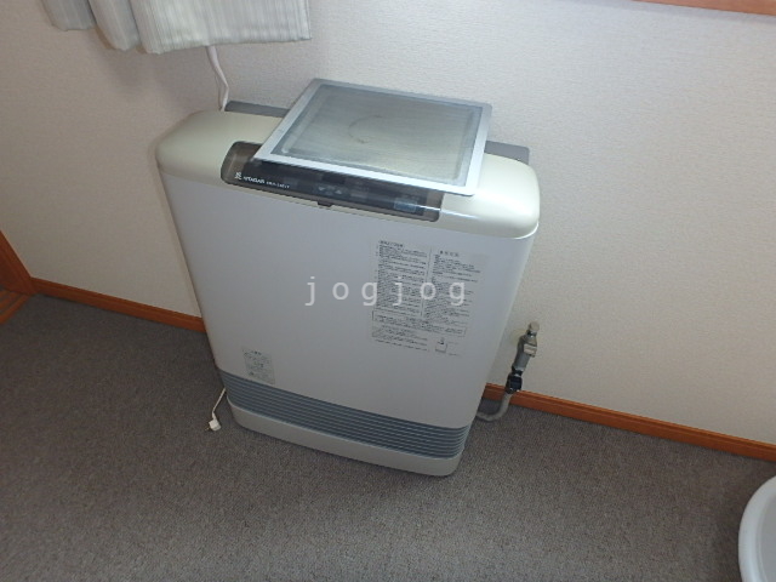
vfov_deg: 63.4
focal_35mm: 21
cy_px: 291
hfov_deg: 79.0
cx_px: 388
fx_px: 471
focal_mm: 3.7
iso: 200
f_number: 3.5
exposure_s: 1/30
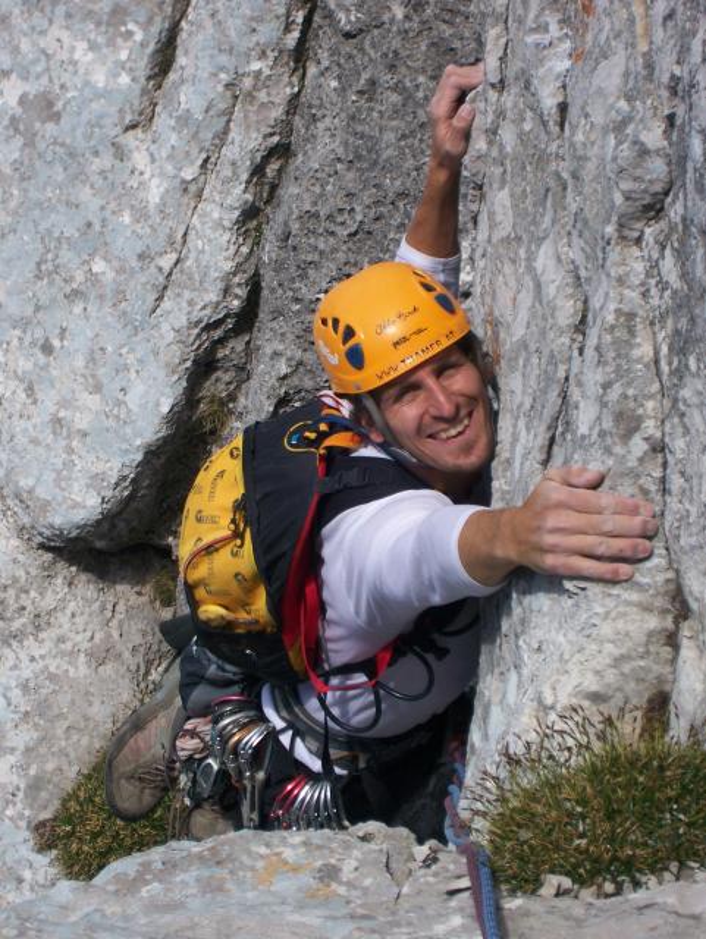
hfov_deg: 13.7
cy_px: 470
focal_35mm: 108
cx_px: 353
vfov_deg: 18.2
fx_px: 2933
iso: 80
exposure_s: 1/640
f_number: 4.8
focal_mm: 18.1
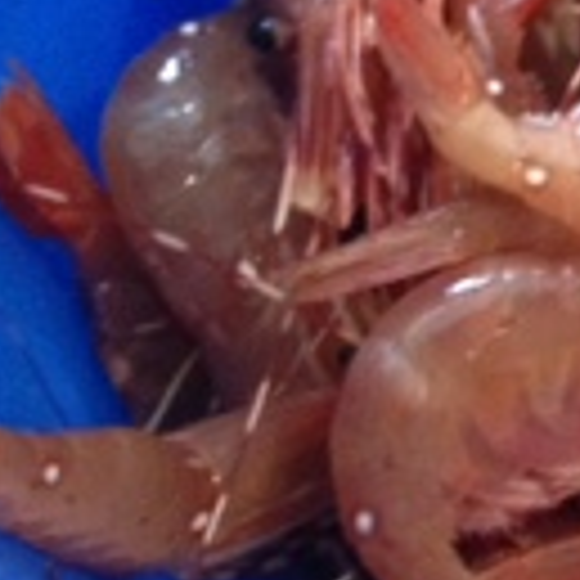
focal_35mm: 153
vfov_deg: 11.4
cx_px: 1142
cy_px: 130
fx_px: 2900
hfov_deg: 10.5
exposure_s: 1/20
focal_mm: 4.28
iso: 320
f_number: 2.4
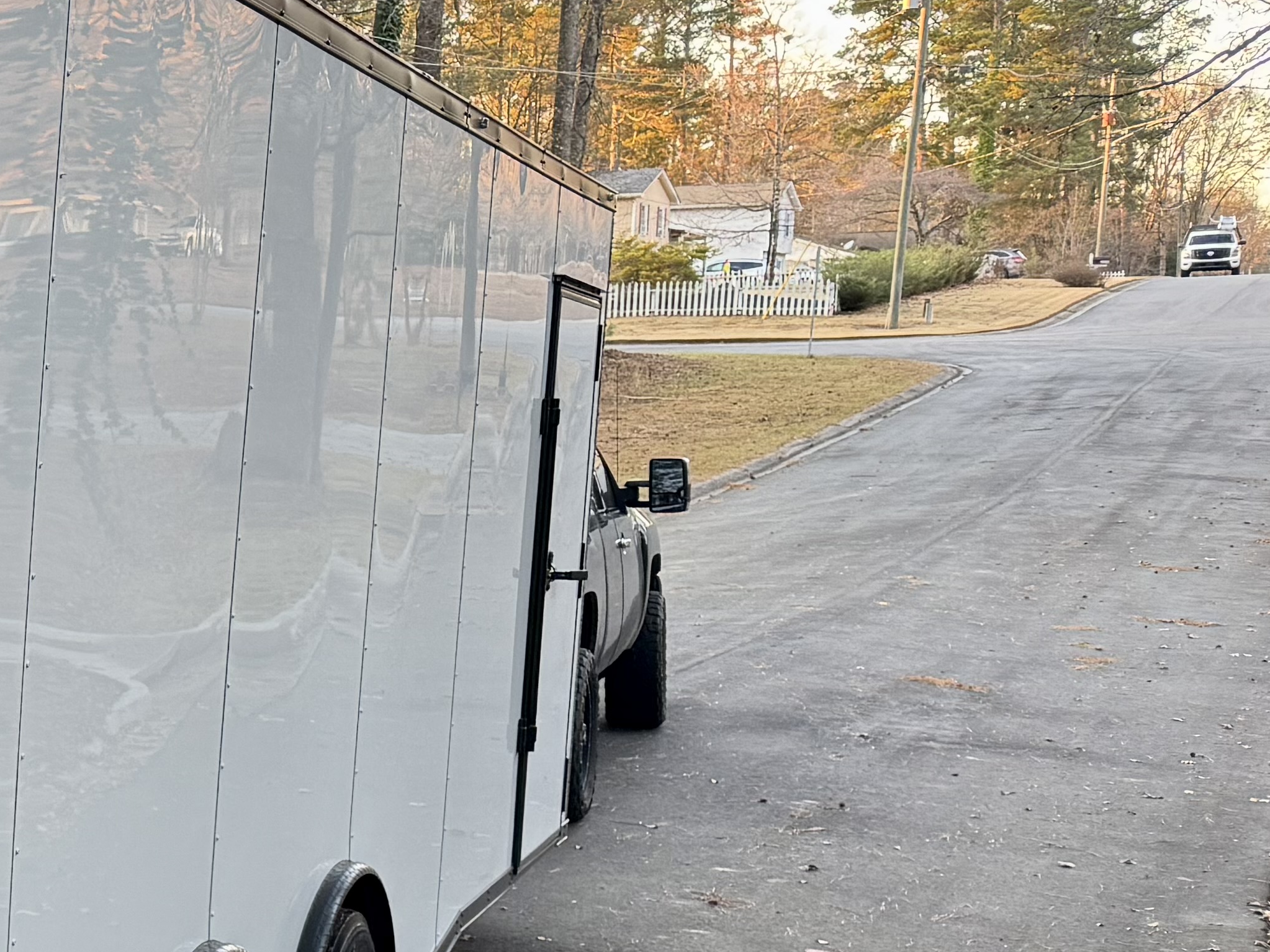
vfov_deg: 21.7
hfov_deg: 24.3
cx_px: -495
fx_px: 2458
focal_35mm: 67
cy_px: 727
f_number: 1.78
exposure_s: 1/79
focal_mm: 6.76
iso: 200
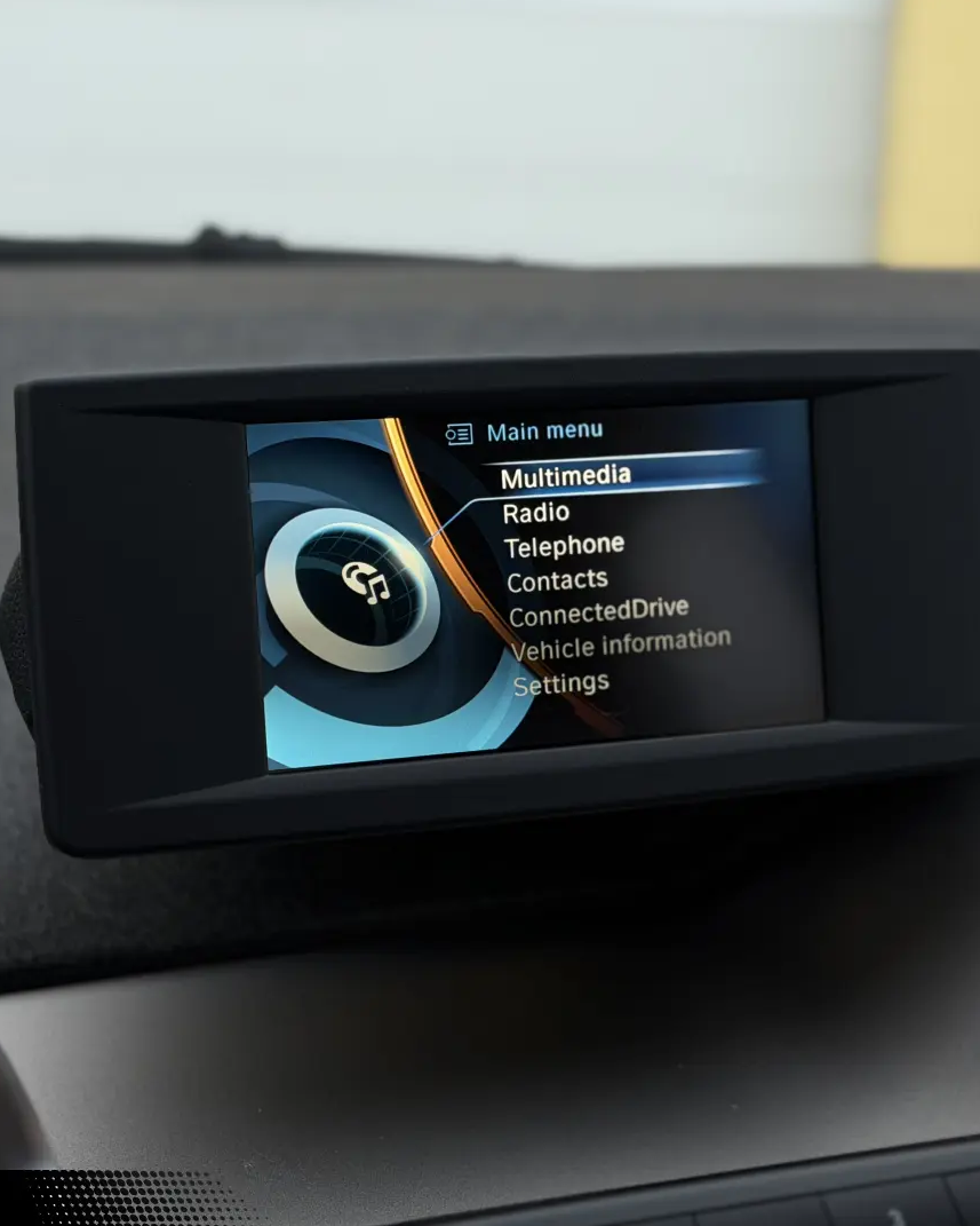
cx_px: 507
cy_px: 609
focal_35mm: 63
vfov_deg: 30.0
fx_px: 2284
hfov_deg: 24.2
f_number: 1.78
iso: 50
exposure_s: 1/134
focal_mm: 6.76
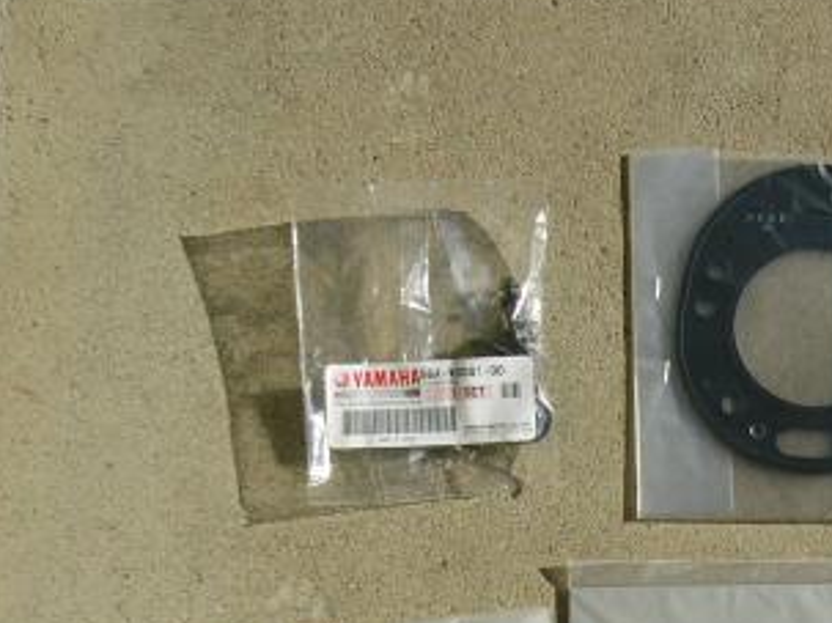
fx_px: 1778
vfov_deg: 19.3
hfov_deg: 25.4
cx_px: 780
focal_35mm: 74
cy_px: 618
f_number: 8
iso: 50
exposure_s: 1/250
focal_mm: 5.8
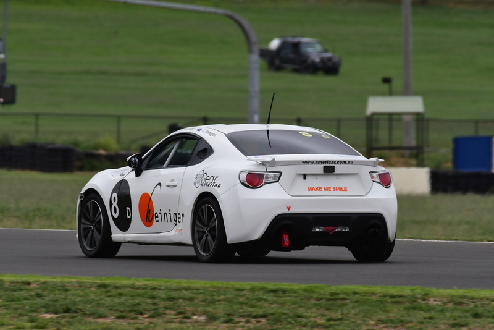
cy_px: 165
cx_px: 247
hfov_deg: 2.7
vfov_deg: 1.8
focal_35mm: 750
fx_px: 10295
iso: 500
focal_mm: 500
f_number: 10
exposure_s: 1/640
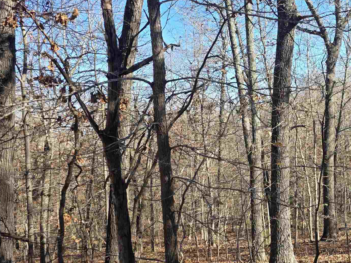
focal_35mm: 51
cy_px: 127
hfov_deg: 35.0
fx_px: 517
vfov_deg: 28.6
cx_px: 325
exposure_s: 1/1361
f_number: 1.7
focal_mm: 6.3
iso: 80
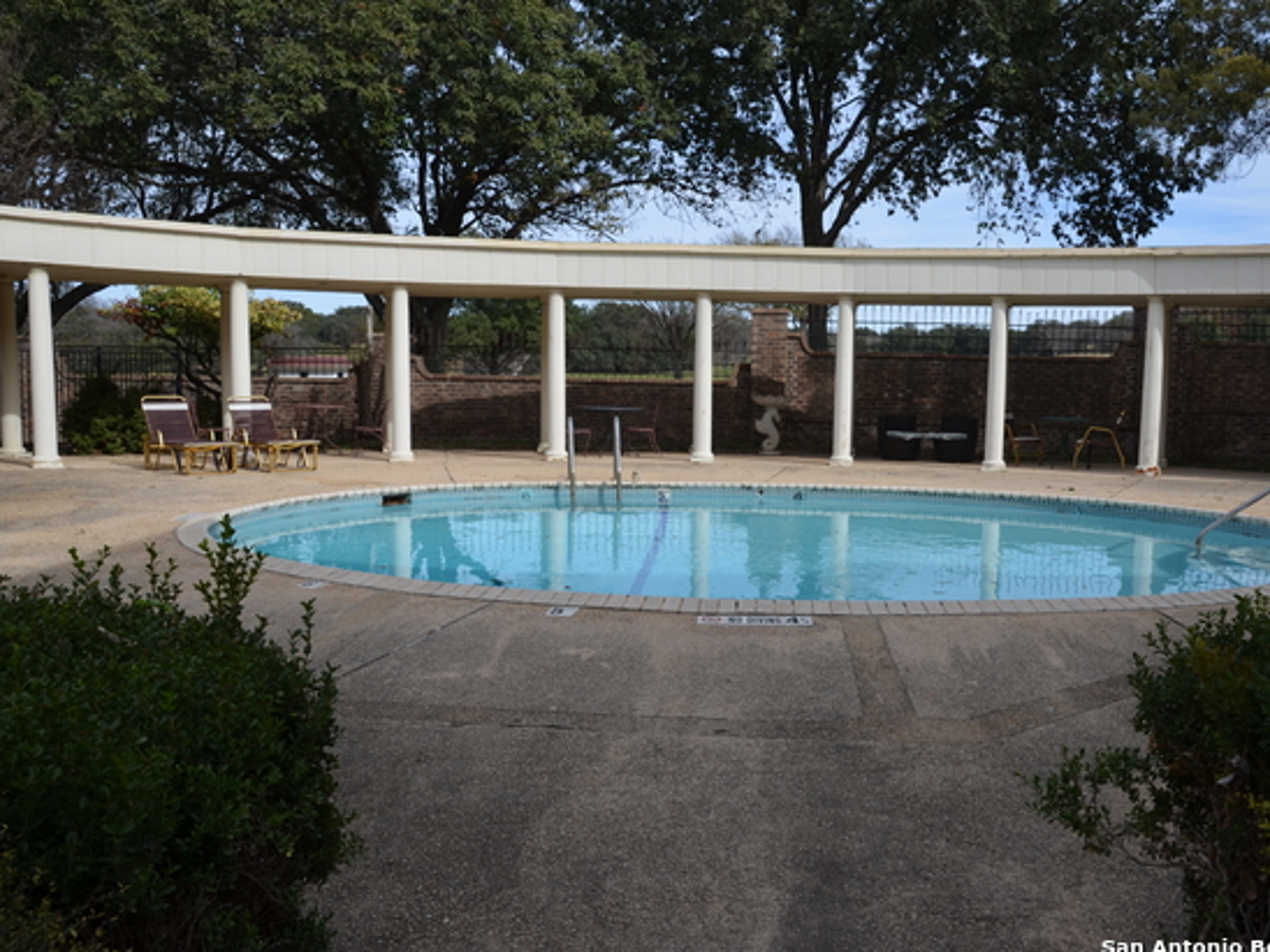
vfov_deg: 48.9
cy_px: 470
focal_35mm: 29
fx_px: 1048
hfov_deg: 62.1
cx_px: 737
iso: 110
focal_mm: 17
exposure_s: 1/250
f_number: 8
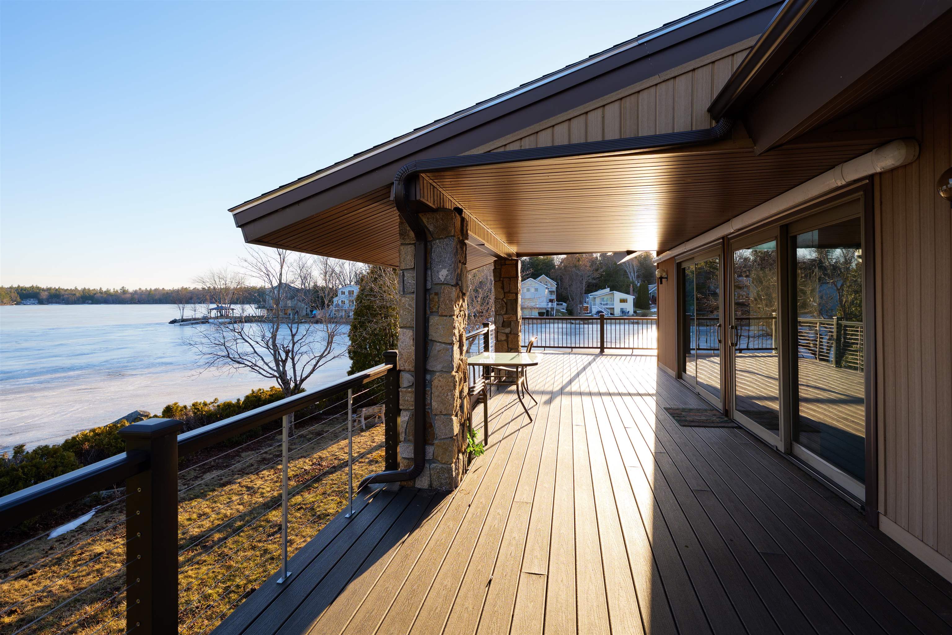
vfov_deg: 73.7
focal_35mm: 16
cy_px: 318
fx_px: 423
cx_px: 476
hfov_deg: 96.7
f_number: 4
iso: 100
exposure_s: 1/200
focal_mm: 16
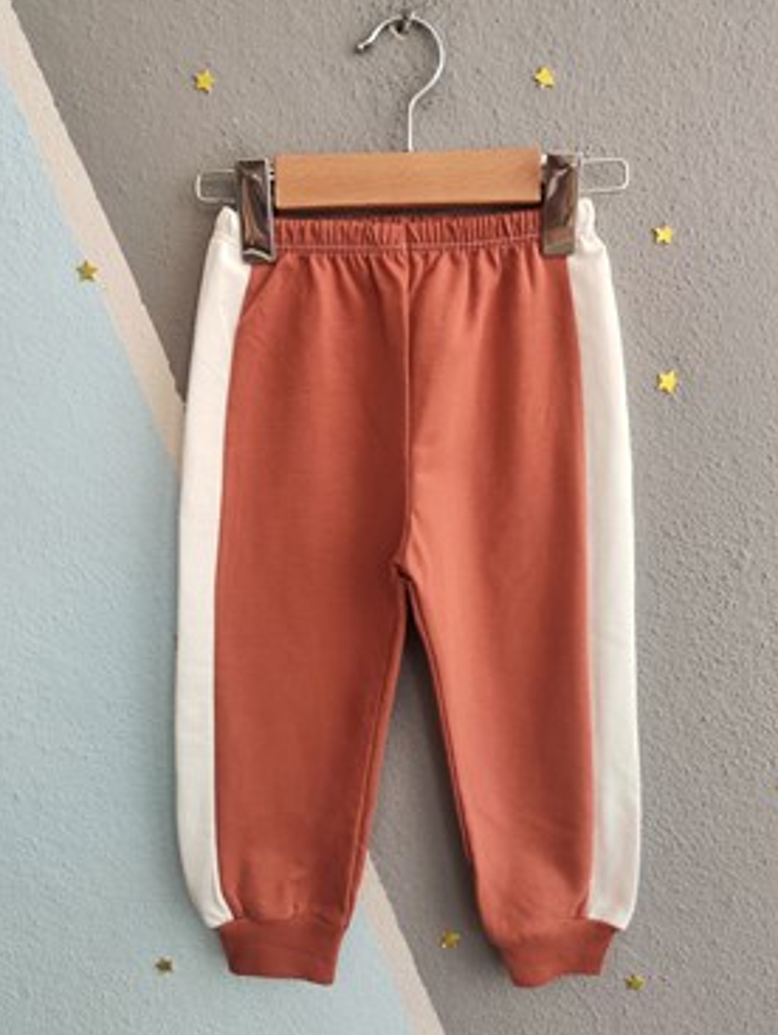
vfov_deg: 65.2
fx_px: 808
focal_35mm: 27
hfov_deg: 51.4
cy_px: 492
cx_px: 386
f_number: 1.88
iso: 325
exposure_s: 1/56.4
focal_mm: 5.59
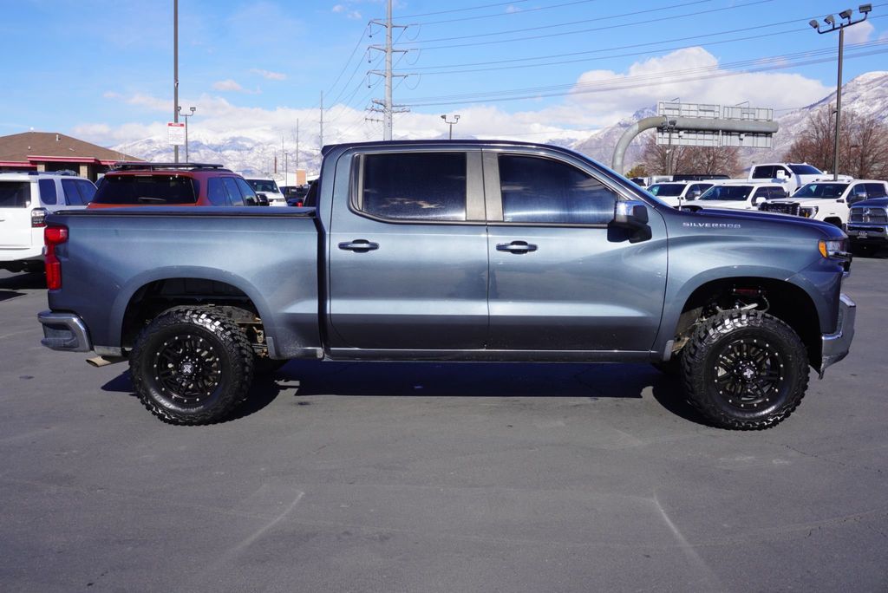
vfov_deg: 35.5
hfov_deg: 51.3
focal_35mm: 38
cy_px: 296
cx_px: 444
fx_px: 925
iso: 100
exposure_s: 1/160
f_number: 11
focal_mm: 25
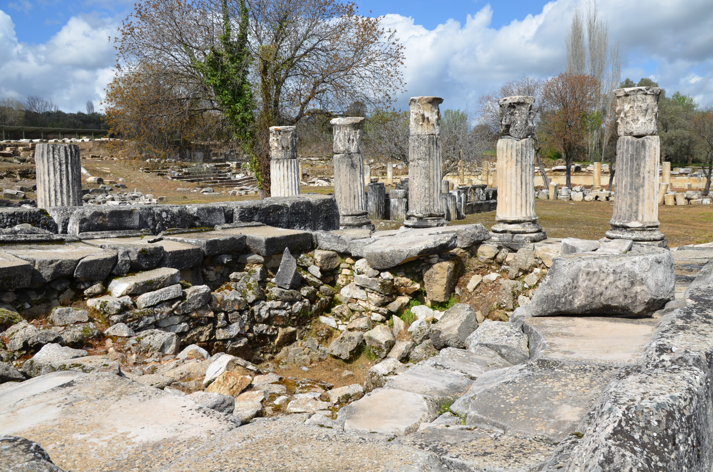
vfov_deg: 41.5
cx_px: 356
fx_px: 623
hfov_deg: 59.6
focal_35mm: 32
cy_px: 236
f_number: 9
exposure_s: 1/320
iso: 100
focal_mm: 21
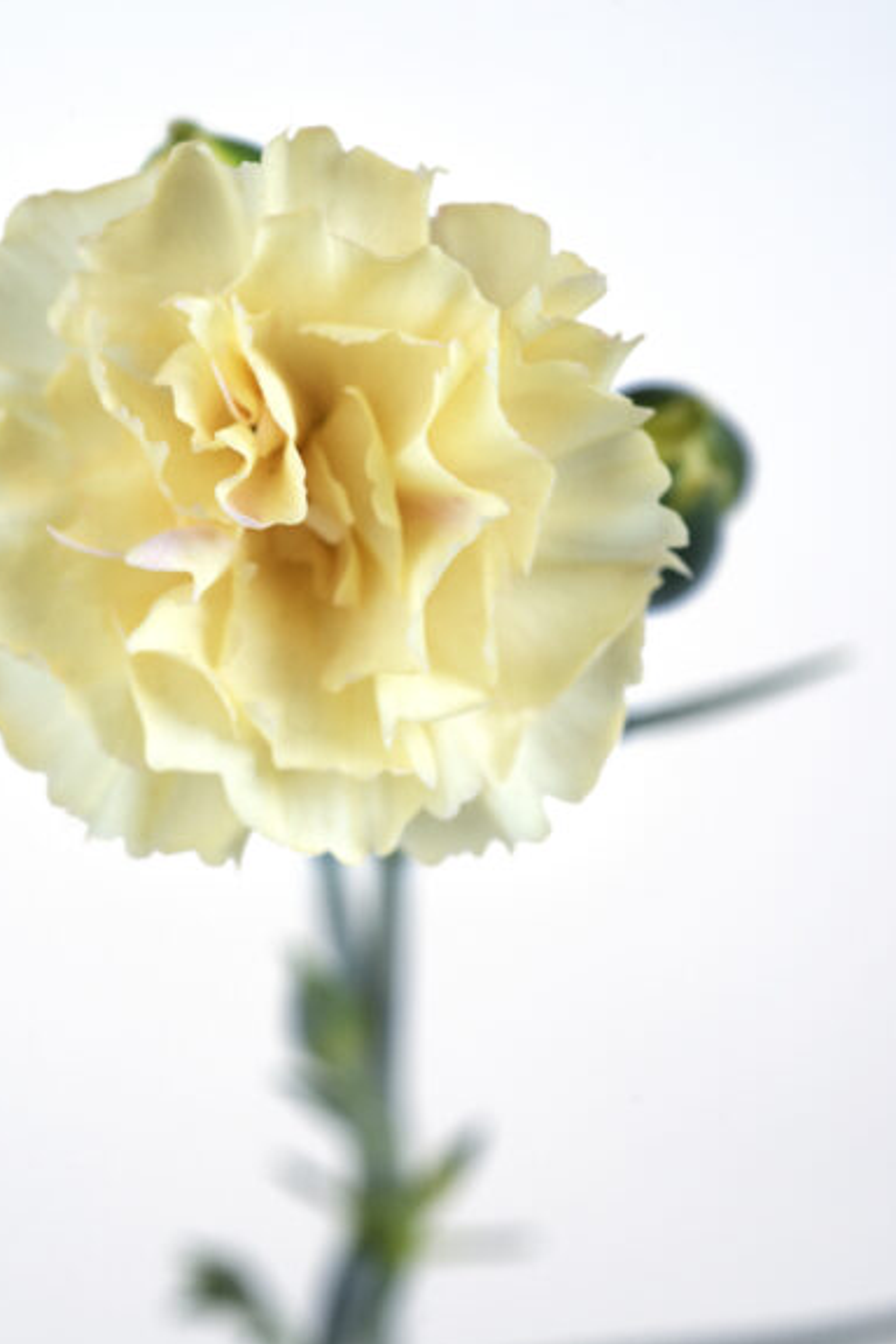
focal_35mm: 75
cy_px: 684
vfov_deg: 27.0
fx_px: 2800
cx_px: 345
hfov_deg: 18.2
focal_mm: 60
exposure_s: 1/8
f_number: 13
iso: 100
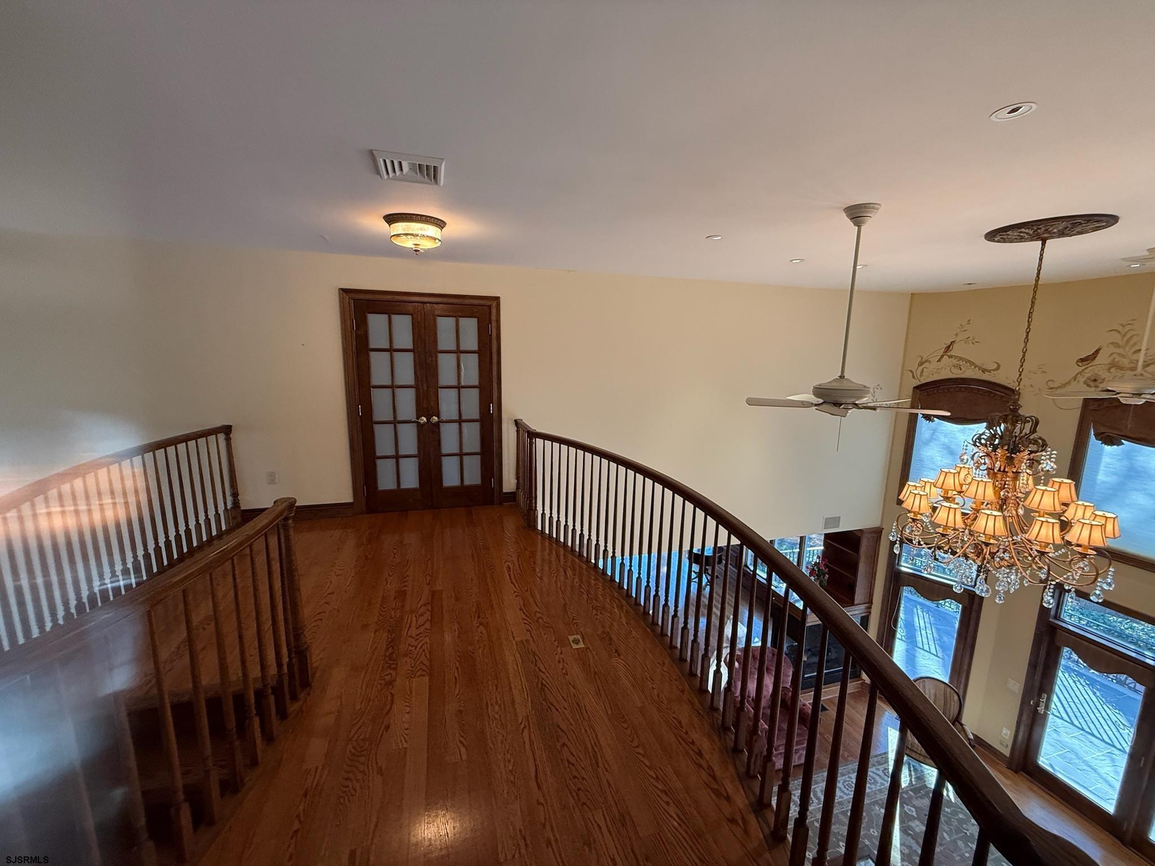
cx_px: 578
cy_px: 433
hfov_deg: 102.1
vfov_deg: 85.7
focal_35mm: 14
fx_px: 467
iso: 250
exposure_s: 1/60
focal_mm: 2.22
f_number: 2.2
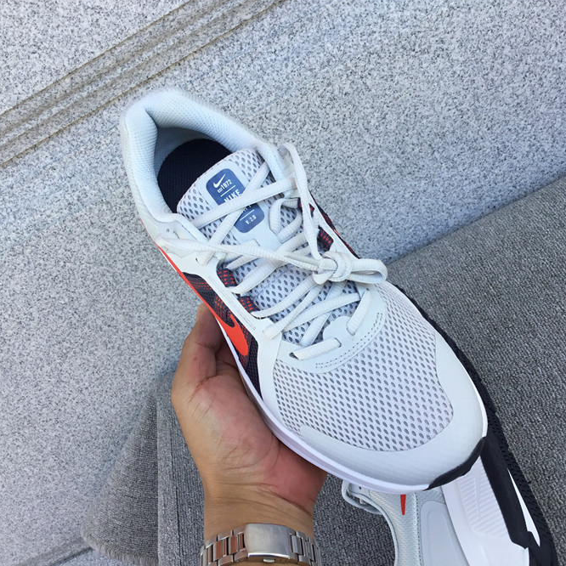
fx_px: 684
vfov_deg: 44.9
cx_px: 286
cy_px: 282
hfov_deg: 44.9
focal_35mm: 37
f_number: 2.4
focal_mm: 3.3
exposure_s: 1/252
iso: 25
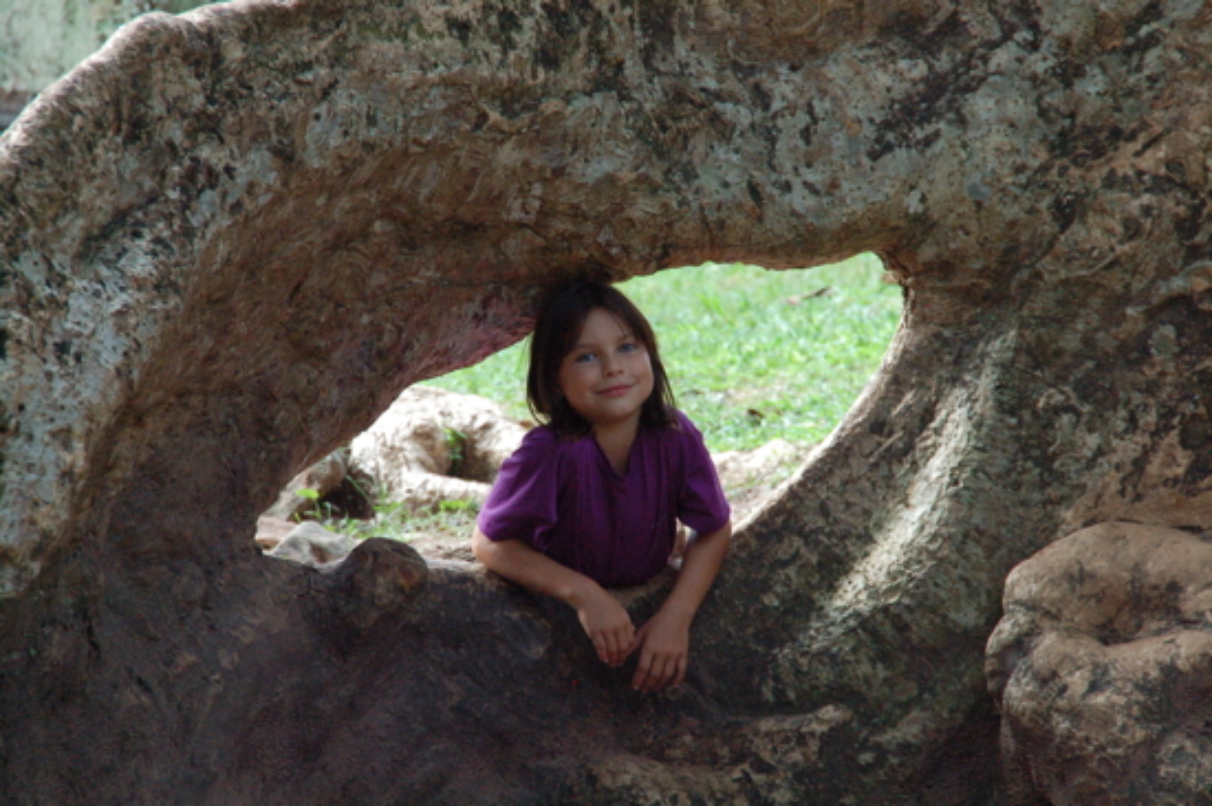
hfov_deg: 7.9
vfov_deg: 5.2
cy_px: 403
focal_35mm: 262
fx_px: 8832
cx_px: 606
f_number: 9
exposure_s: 1/80
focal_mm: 175
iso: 1600
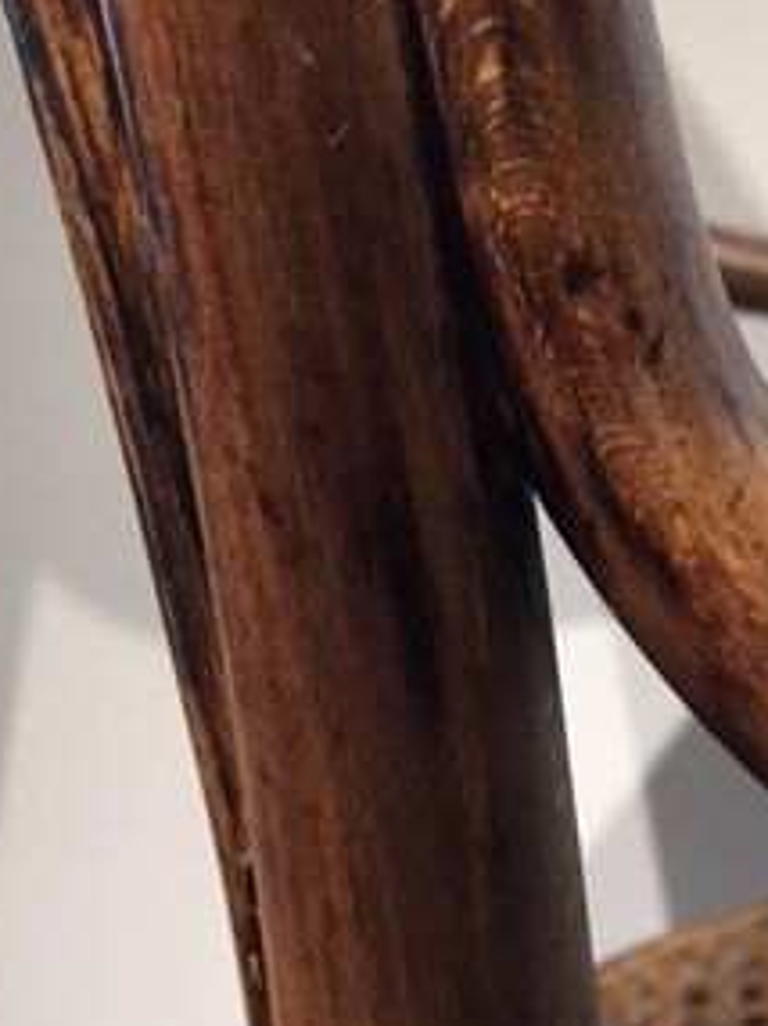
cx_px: 635
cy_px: 100
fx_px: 1926
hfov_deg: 22.2
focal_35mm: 65
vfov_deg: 28.7
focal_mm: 4.15
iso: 80
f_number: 2.2
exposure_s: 1/33
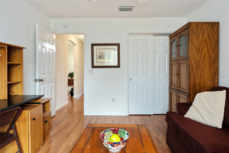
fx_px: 134
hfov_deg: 81.2
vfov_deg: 59.5
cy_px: 76
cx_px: 114
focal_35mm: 21
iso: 160
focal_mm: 21
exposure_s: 1/1.25
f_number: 6.3
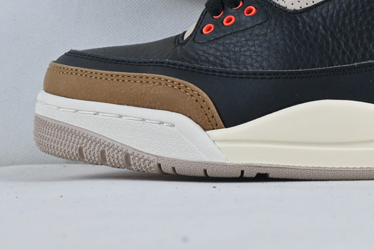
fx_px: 1060
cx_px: 351
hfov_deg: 19.6
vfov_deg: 13.3
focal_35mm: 102
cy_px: 29
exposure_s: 1/160
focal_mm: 34
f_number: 10
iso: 1000
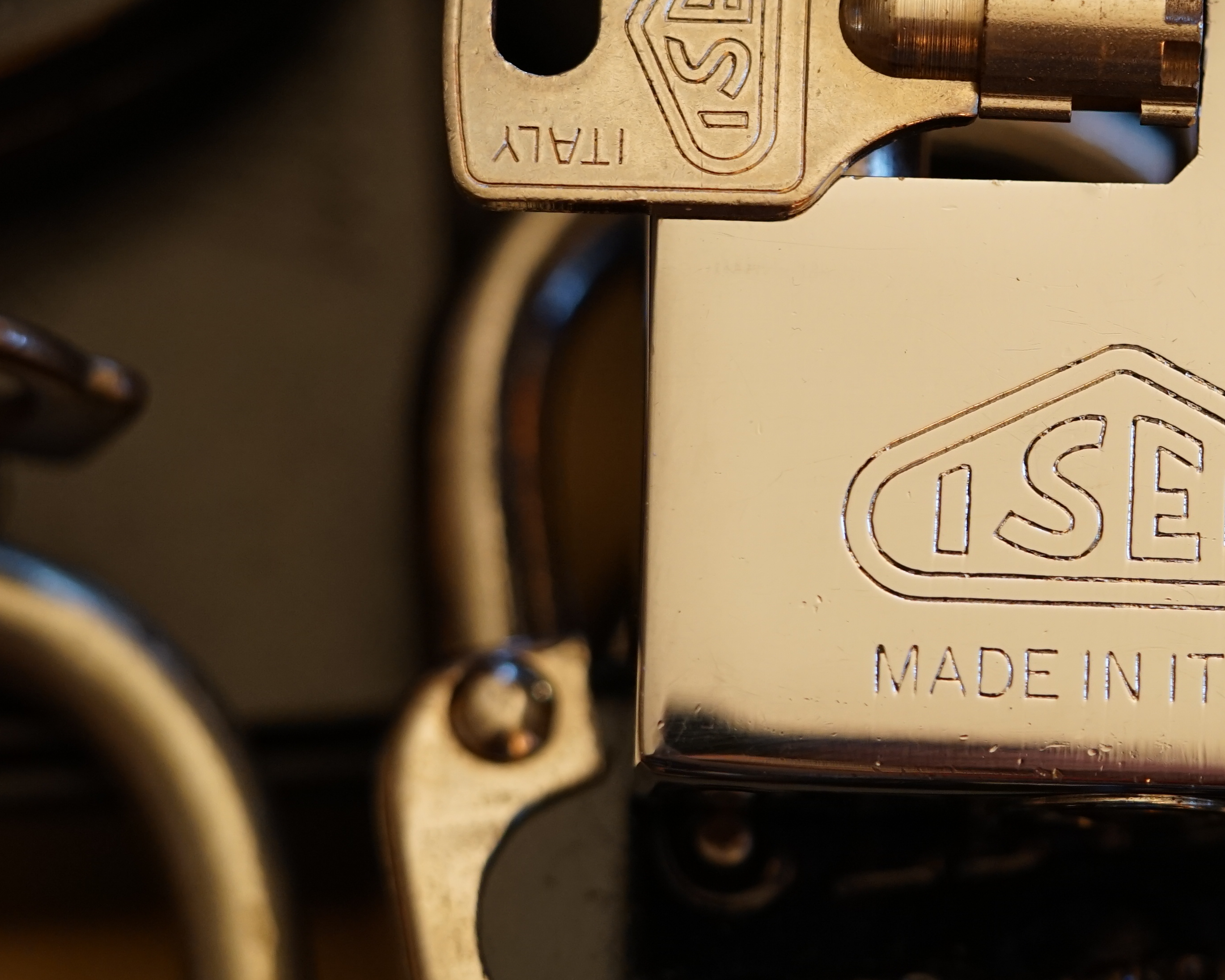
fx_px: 6707
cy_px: 208
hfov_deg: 10.4
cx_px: 849
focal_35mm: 185
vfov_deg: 8.3
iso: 1000
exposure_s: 1/100
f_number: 2.8
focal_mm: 90
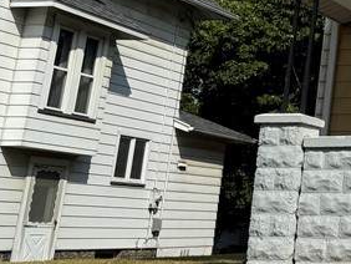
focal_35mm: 87
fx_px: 883
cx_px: 590
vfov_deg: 16.4
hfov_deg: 18.6
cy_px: -34
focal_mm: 6.76
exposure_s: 1/7937
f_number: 1.78
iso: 80
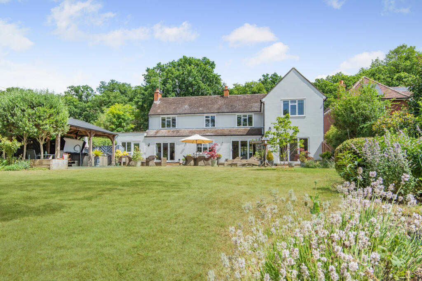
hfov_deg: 78.6
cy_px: 140
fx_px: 258
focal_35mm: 22
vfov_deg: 57.2
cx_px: 211
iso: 125
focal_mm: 15
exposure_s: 1/250
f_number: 8
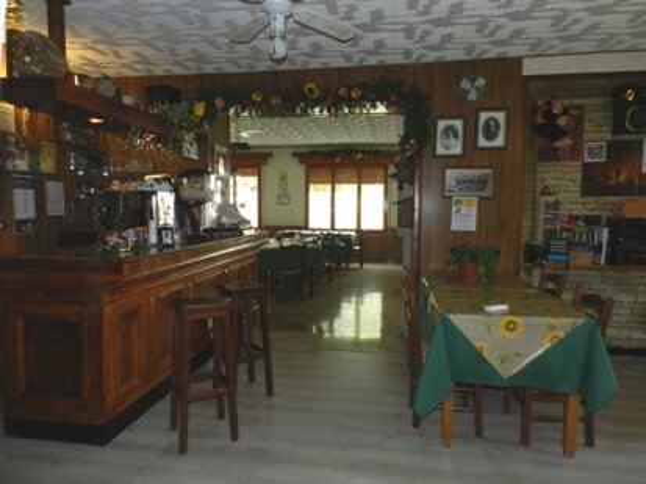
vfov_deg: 58.8
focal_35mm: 23
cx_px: 323
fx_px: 429
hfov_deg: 74.0
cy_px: 242
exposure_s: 1/10
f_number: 6.3
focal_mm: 4
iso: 200
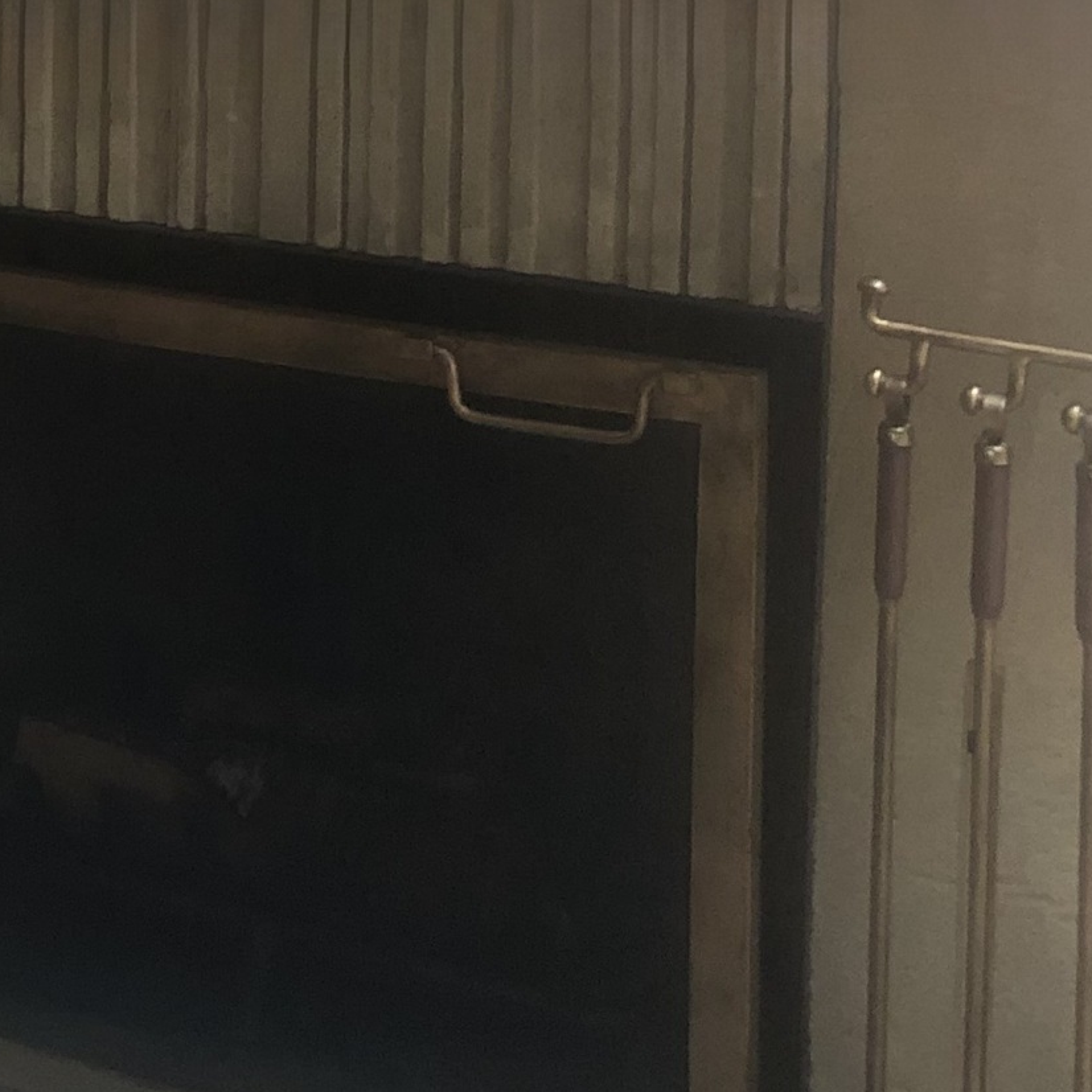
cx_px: -522
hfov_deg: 17.1
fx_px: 3284
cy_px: -237
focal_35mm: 92
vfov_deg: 17.9
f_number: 1.8
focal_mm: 4
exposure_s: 1/9
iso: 100
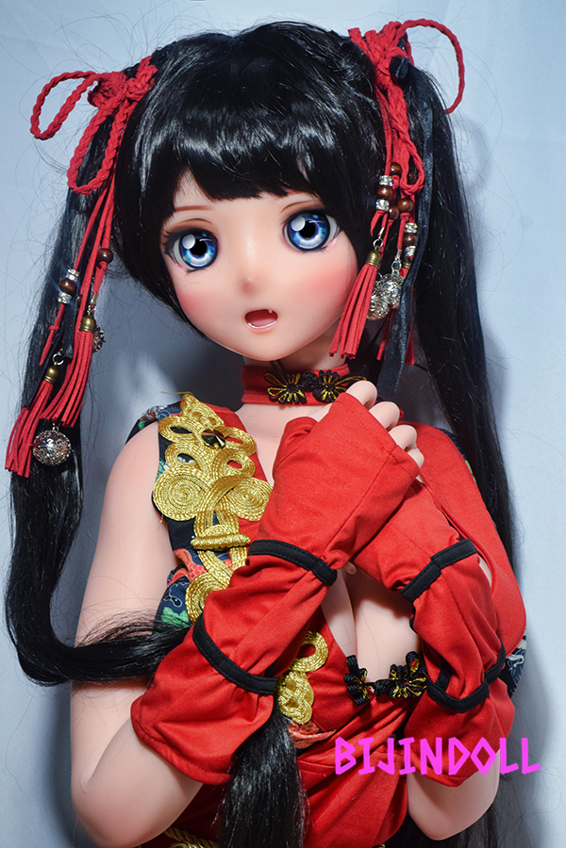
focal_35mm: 93
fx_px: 2193
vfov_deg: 21.9
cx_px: 283
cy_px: 424
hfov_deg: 14.7
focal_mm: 62
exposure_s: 1/50
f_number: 9
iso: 1000
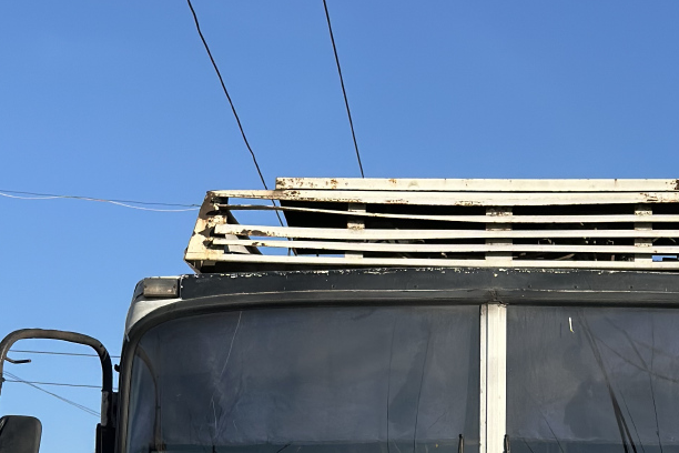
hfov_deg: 19.1
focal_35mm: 106
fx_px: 1999
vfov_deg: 12.6
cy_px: 530
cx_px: 515
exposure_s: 1/5882
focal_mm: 6.86
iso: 80
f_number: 1.78
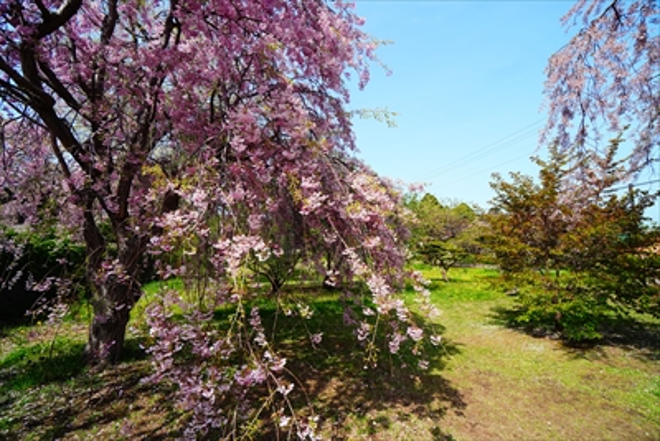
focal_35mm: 15
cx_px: 330
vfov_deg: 77.4
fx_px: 275
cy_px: 220
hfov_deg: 100.4
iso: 100
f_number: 7.1
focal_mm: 10
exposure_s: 1/250
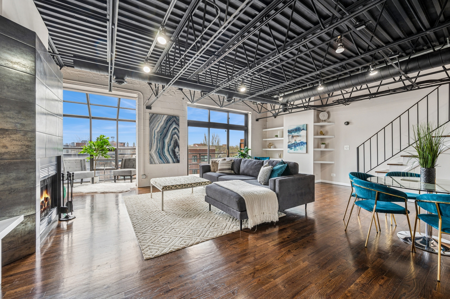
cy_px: 150
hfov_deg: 104.3
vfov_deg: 81.1
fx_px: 175
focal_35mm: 14
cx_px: 225
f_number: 9.5
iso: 200
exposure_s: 1/15
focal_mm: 14
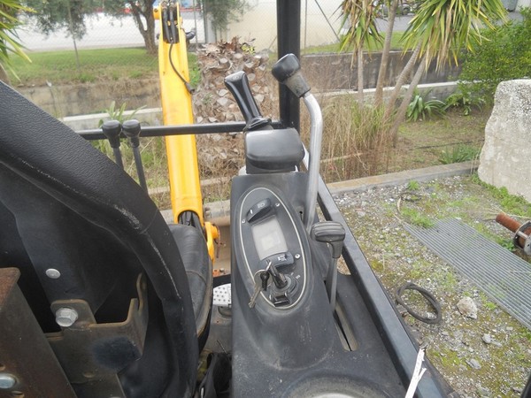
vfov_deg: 51.4
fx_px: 414
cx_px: 266
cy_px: 199
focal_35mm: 27
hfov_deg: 65.3
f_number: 3.2
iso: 80
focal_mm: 4.9
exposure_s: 1/100
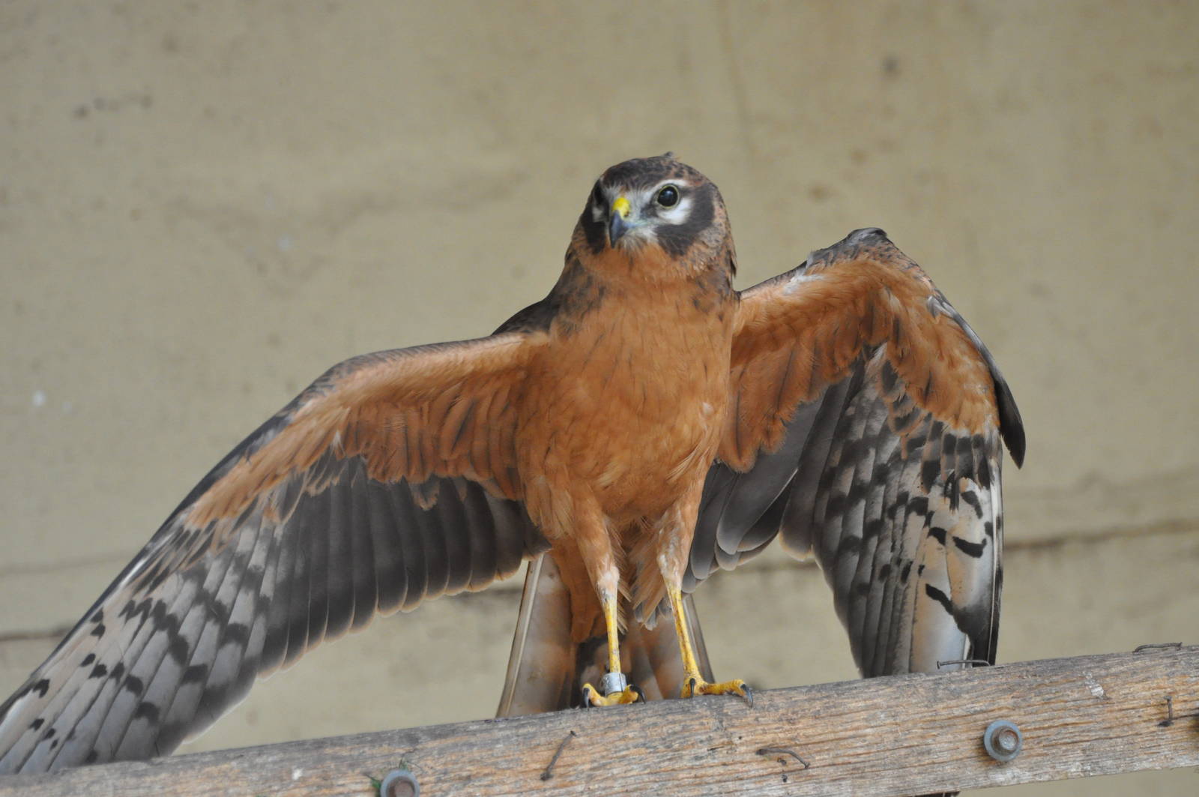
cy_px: 398
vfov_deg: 4.2
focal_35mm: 330
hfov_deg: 6.3
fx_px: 10978
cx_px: 600
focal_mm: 220
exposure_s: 1/200
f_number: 5.3
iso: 1600
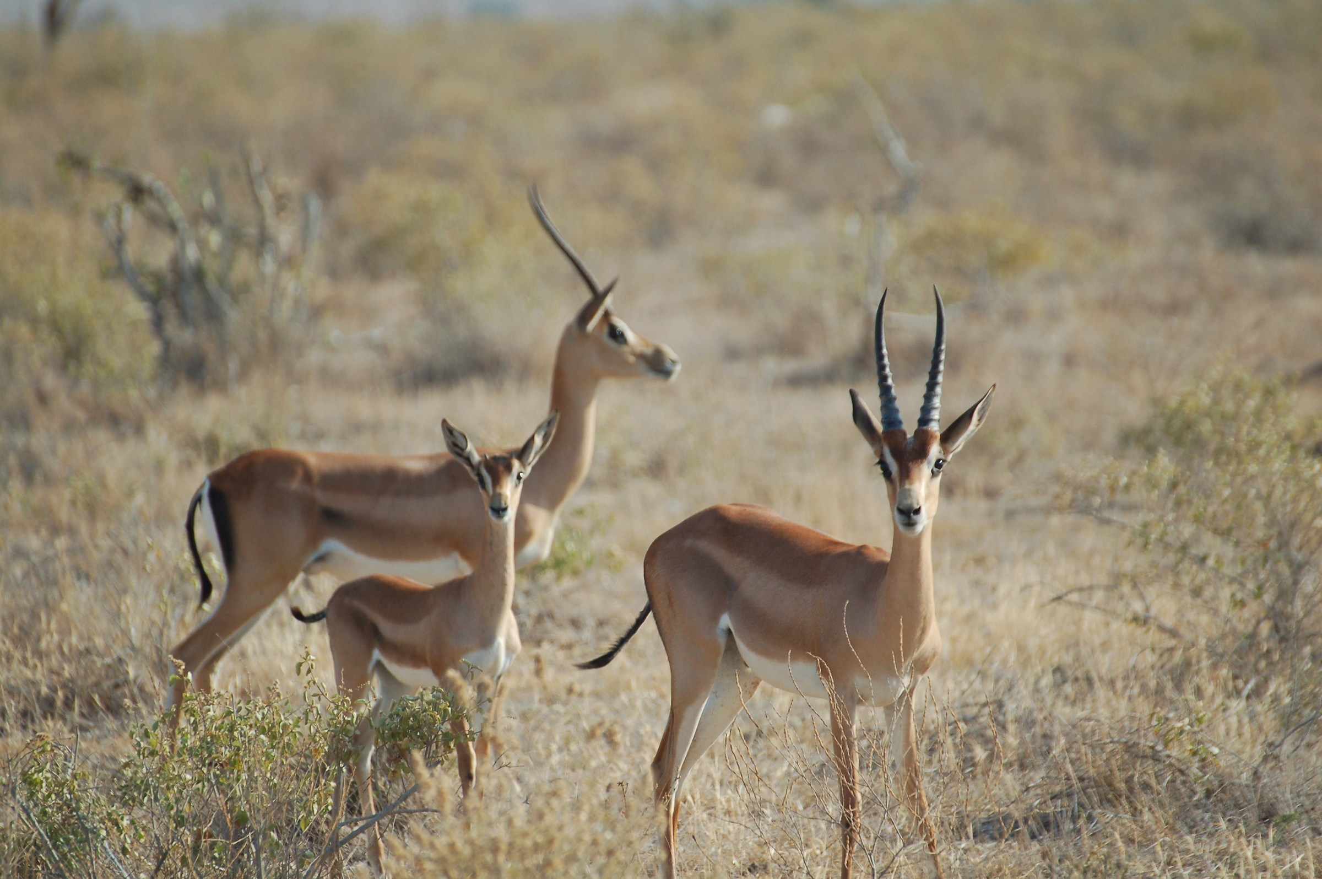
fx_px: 16508
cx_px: 661
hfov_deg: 4.6
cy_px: 440
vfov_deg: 3.0
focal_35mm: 450
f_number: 5.6
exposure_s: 1/1000
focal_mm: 300
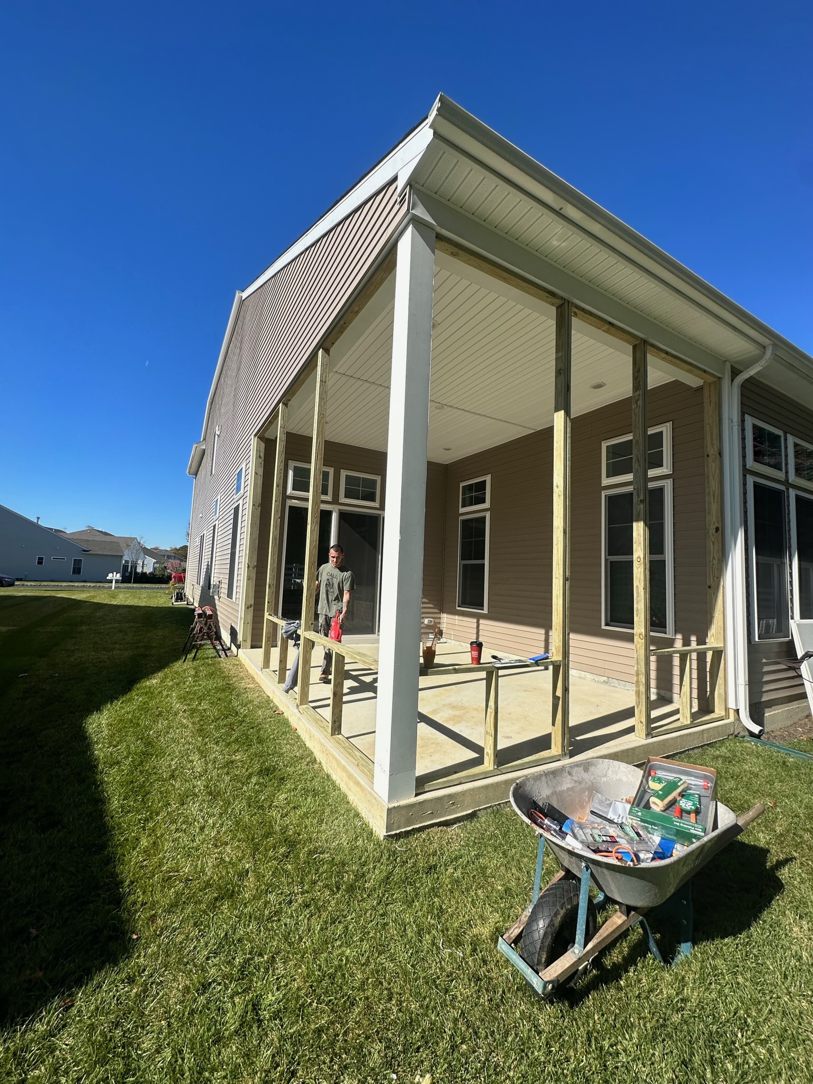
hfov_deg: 85.7
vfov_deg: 102.1
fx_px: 438
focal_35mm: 14
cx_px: 406
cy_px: 542
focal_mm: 2.22
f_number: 2.2
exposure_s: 1/2882
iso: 50
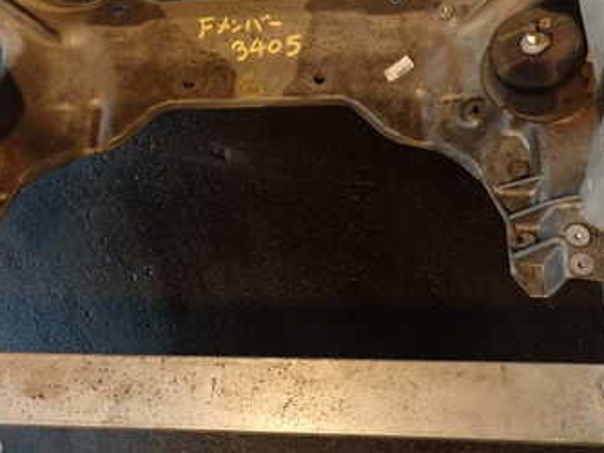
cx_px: 261
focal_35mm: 45
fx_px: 785
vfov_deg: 31.7
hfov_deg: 42.0
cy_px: 123
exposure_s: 1/30
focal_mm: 4.5
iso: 800
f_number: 2
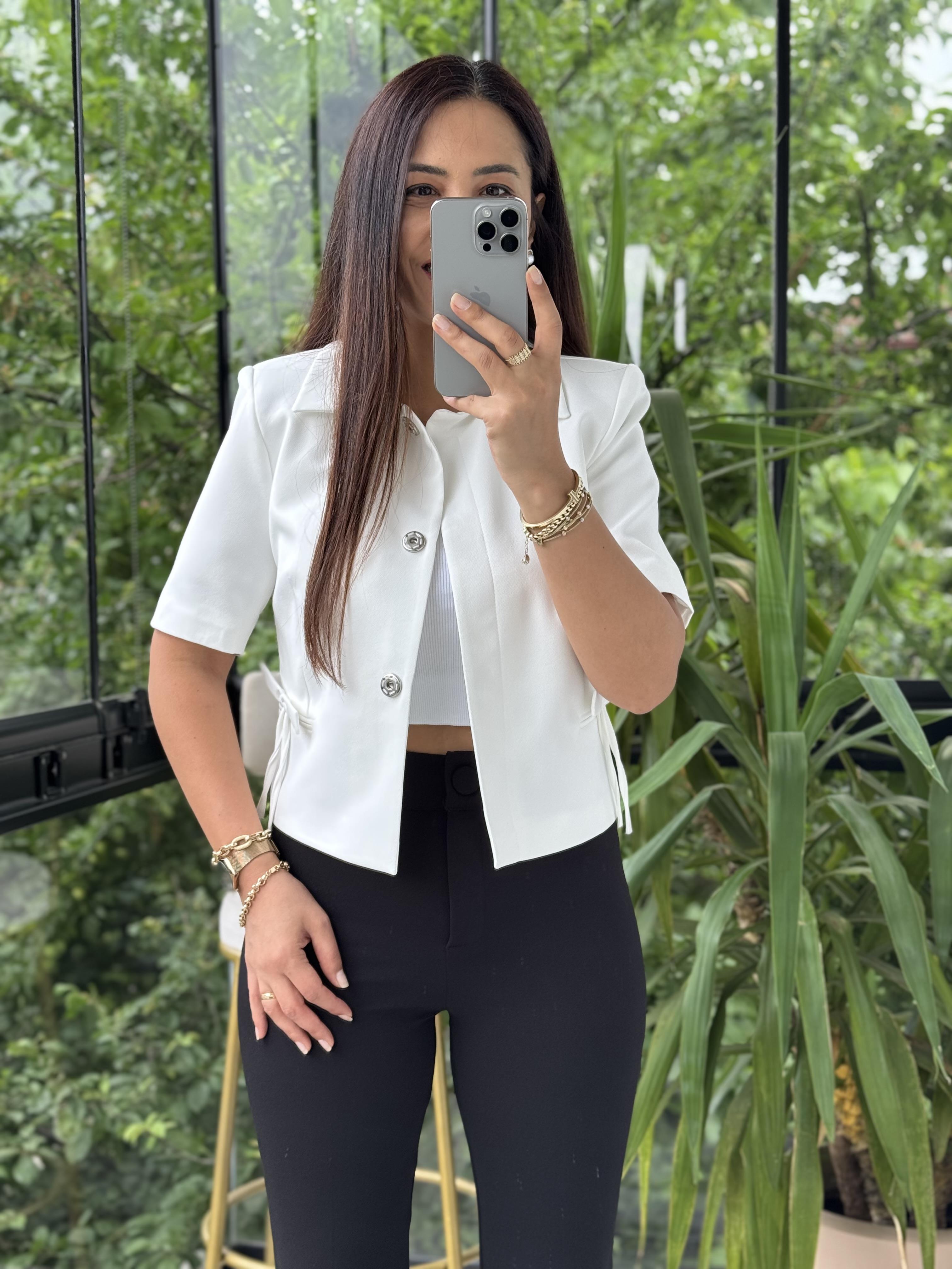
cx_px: 476
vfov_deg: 39.7
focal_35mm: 48
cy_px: 634
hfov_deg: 30.3
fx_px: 1760
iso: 64
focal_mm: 6.76
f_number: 1.78
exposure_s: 1/260
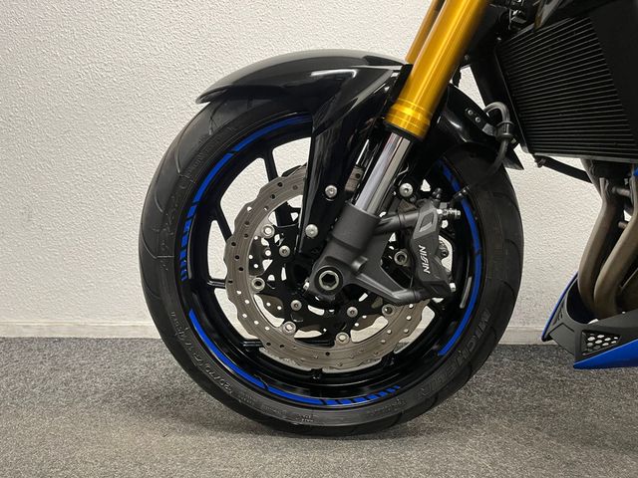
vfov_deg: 53.1
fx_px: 479
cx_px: 319
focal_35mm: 26
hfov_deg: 67.3
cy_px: 239
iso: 250
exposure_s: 1/50
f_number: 1.6
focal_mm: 5.1
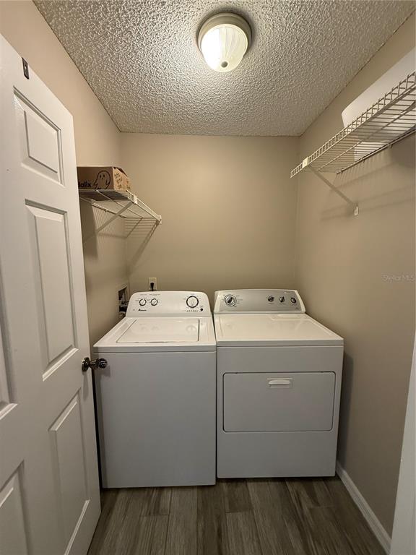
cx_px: 208
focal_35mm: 14
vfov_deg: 102.1
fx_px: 224
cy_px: 278
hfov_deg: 85.7
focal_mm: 2.22
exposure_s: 1/60
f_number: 2.2
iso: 320
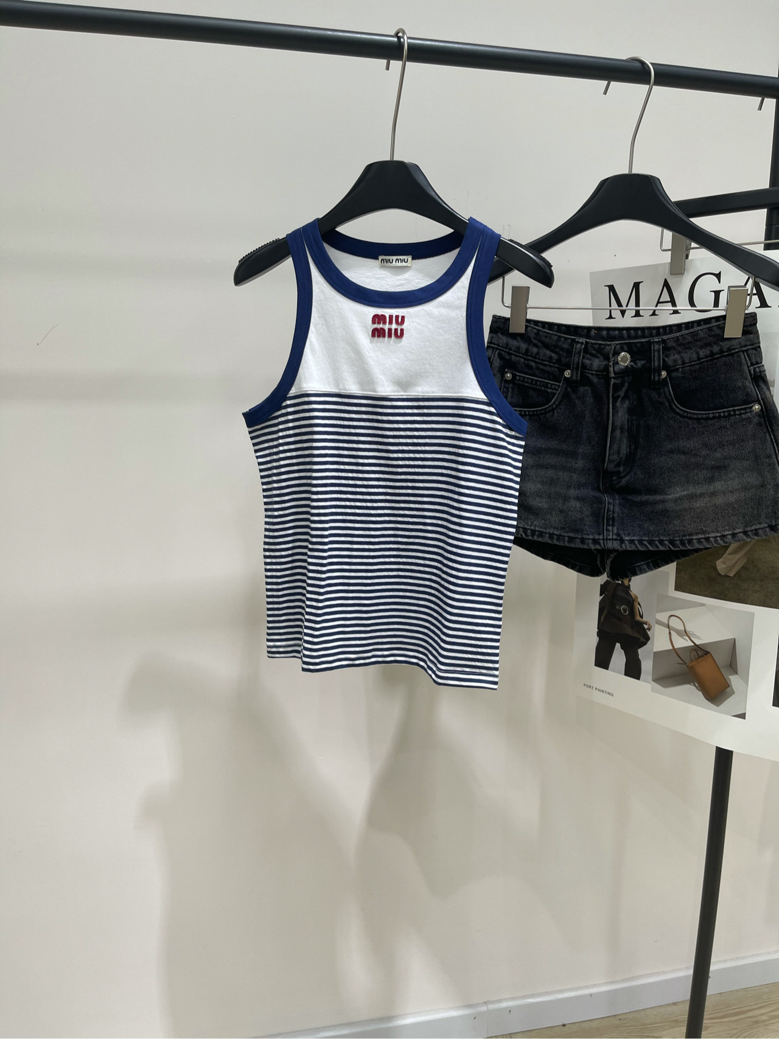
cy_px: 520
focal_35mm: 26
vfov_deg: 67.3
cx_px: 390
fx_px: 780
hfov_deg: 53.1
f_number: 1.6
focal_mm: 5.1
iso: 32
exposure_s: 1/121
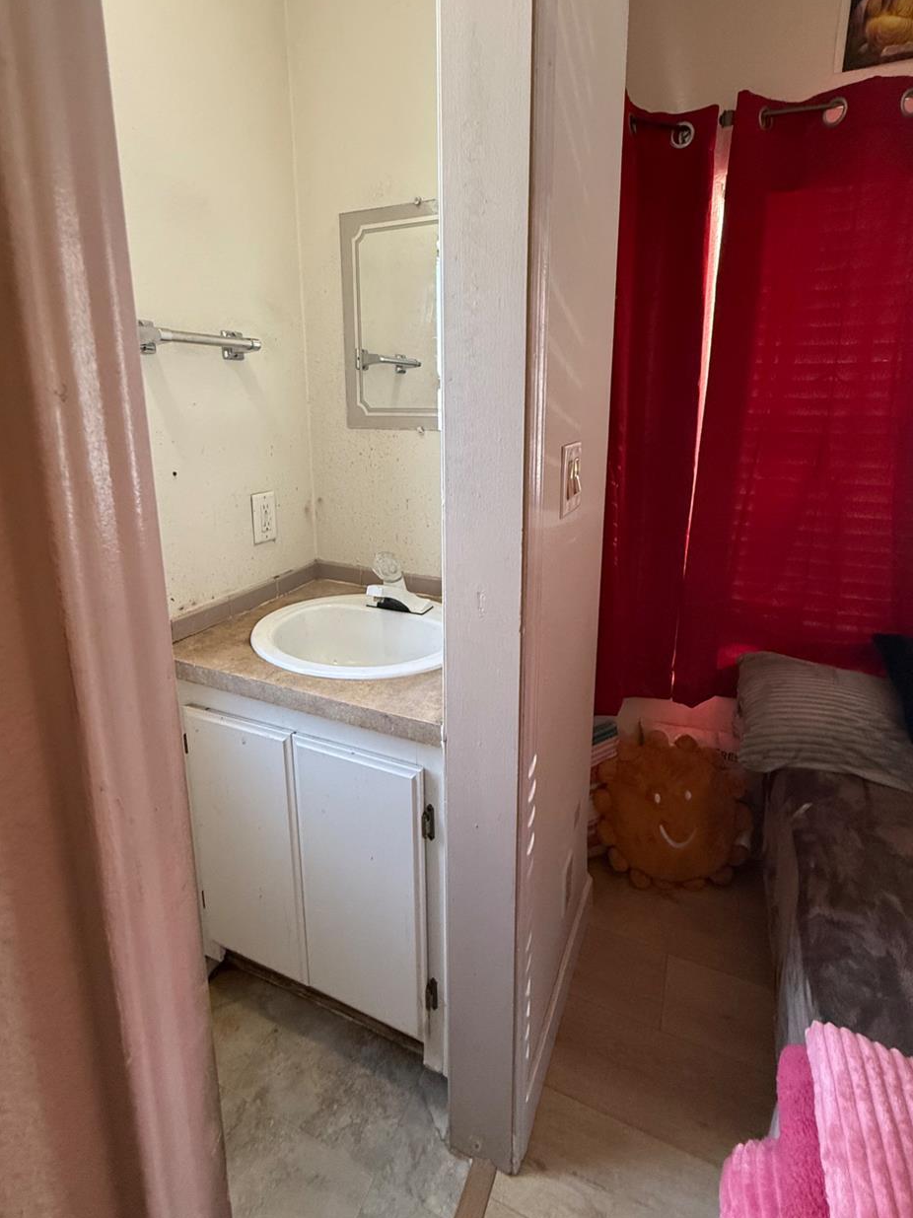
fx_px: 598
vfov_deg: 90.5
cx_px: 458
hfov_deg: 74.7
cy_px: 526
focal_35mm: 17
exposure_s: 1/120
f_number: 2.2
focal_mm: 2.22
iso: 320
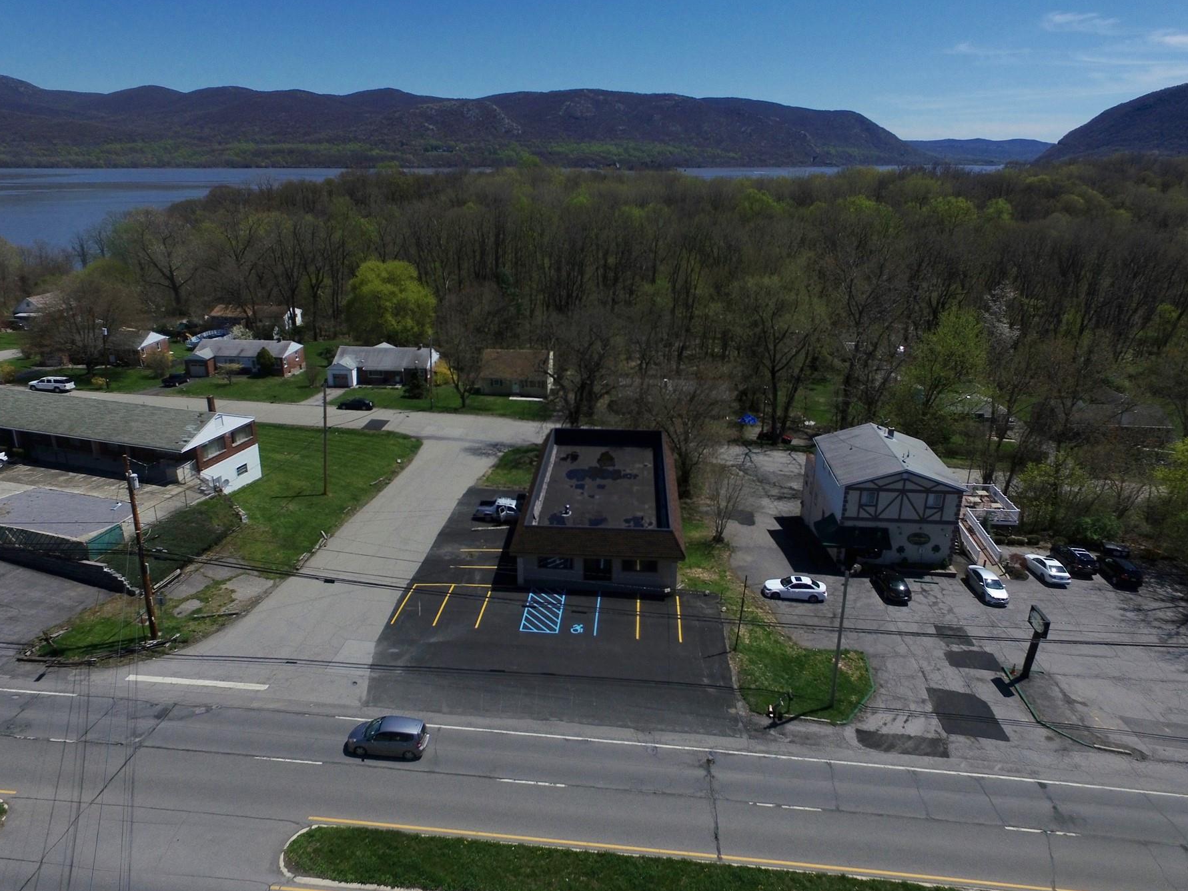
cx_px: 592
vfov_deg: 58.8
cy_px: 420
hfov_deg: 73.9
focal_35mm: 23
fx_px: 789
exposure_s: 1/3891
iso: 100
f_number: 2.8
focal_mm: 3.61
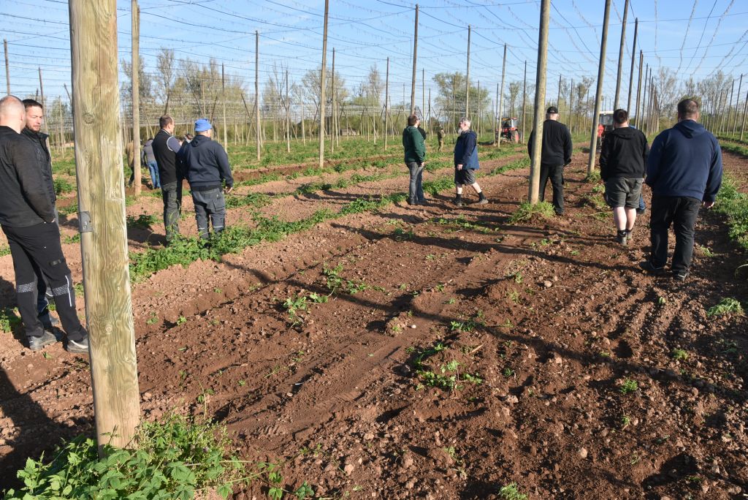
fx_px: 561
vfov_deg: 48.0
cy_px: 250
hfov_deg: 67.4
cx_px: 374
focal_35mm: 27
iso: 320
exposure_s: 1/500
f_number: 8
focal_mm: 18
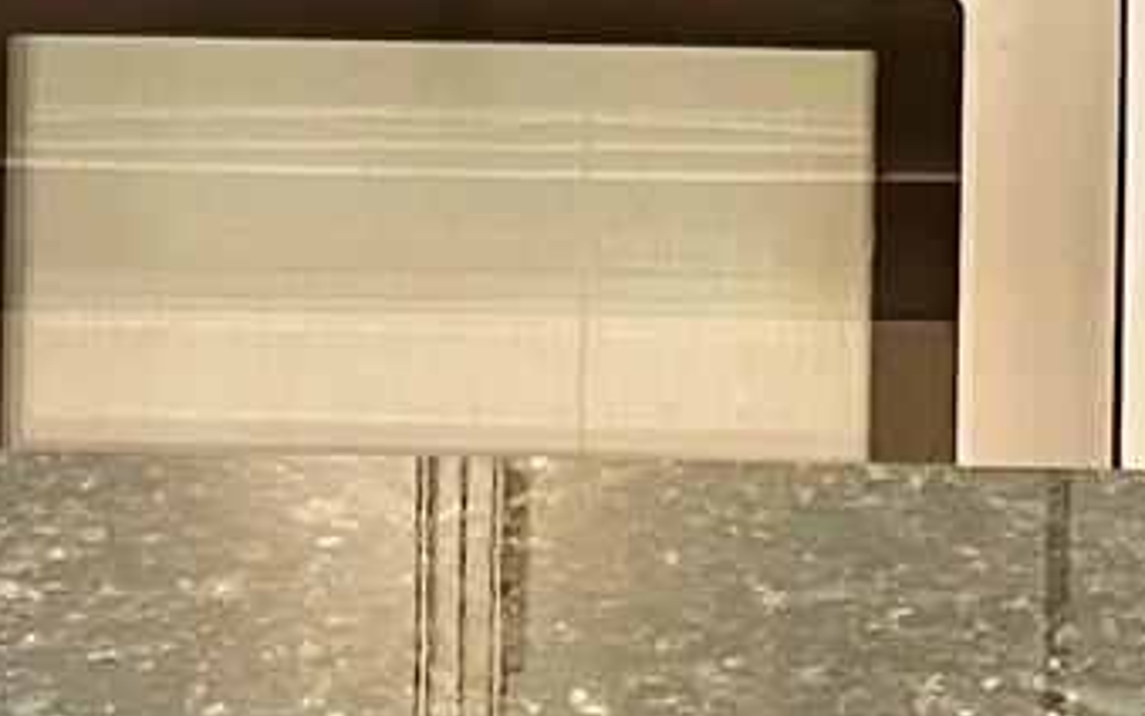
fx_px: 4057
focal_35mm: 130
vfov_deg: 9.1
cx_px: 574
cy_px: -1003
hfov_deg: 16.1
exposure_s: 1/60
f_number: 1.8
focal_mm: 4.25
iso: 400
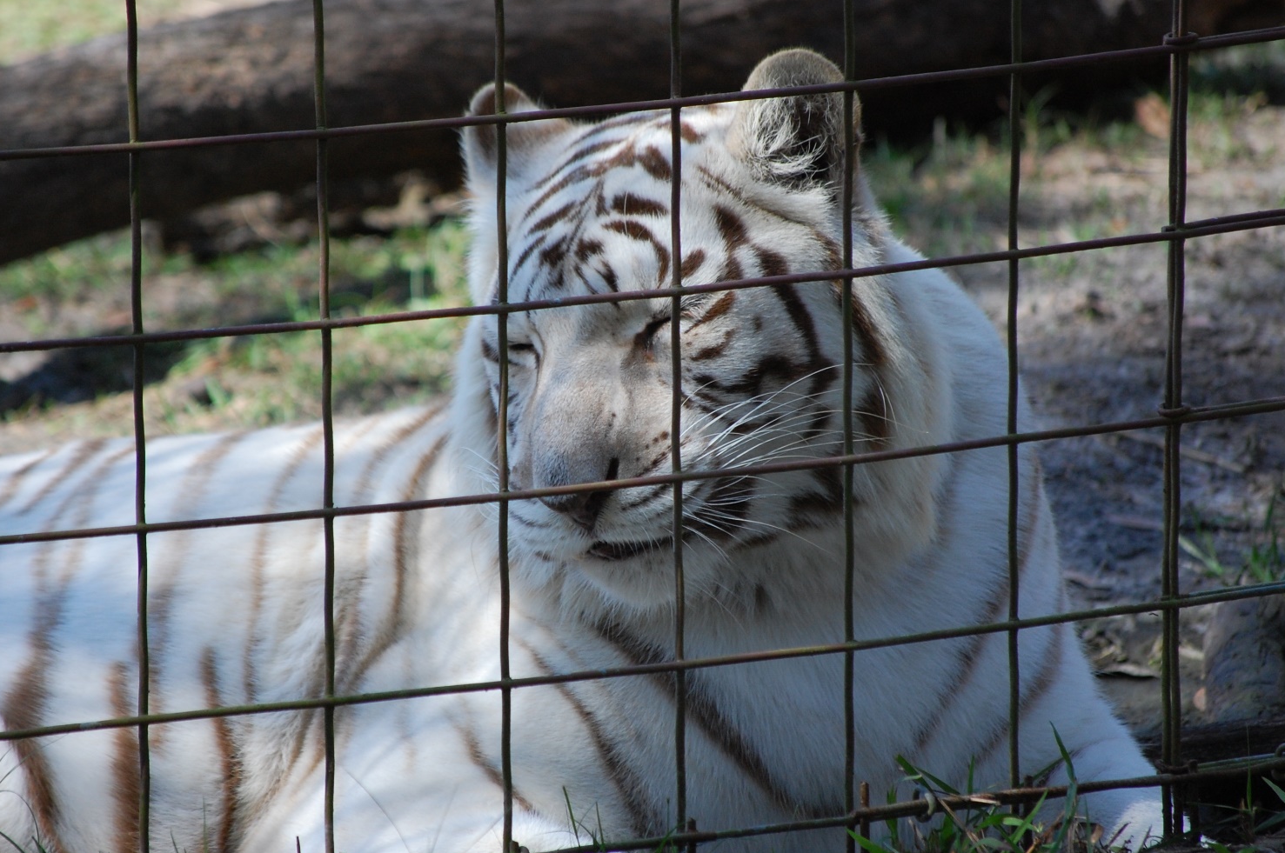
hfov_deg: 6.3
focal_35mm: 325
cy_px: 420
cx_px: 592
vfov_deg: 4.2
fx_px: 11587
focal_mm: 200
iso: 640
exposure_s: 1/500
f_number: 5.6
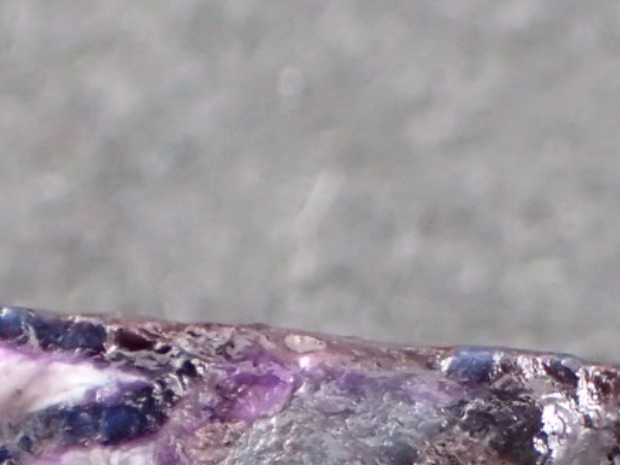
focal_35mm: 167
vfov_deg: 8.7
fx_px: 2992
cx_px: 341
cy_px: 719
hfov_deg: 11.8
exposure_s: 1/160
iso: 800
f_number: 2.7
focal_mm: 6.86
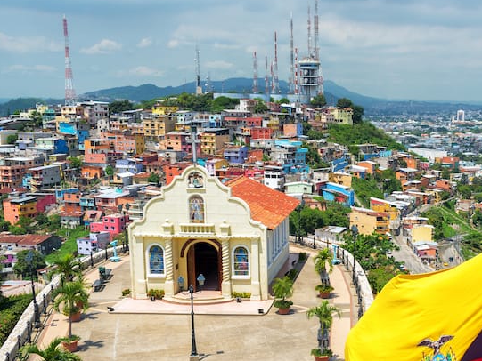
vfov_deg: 29.0
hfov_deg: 37.1
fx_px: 696
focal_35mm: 50
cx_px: 370
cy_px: 228
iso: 200
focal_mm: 28
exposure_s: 1/640
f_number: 8
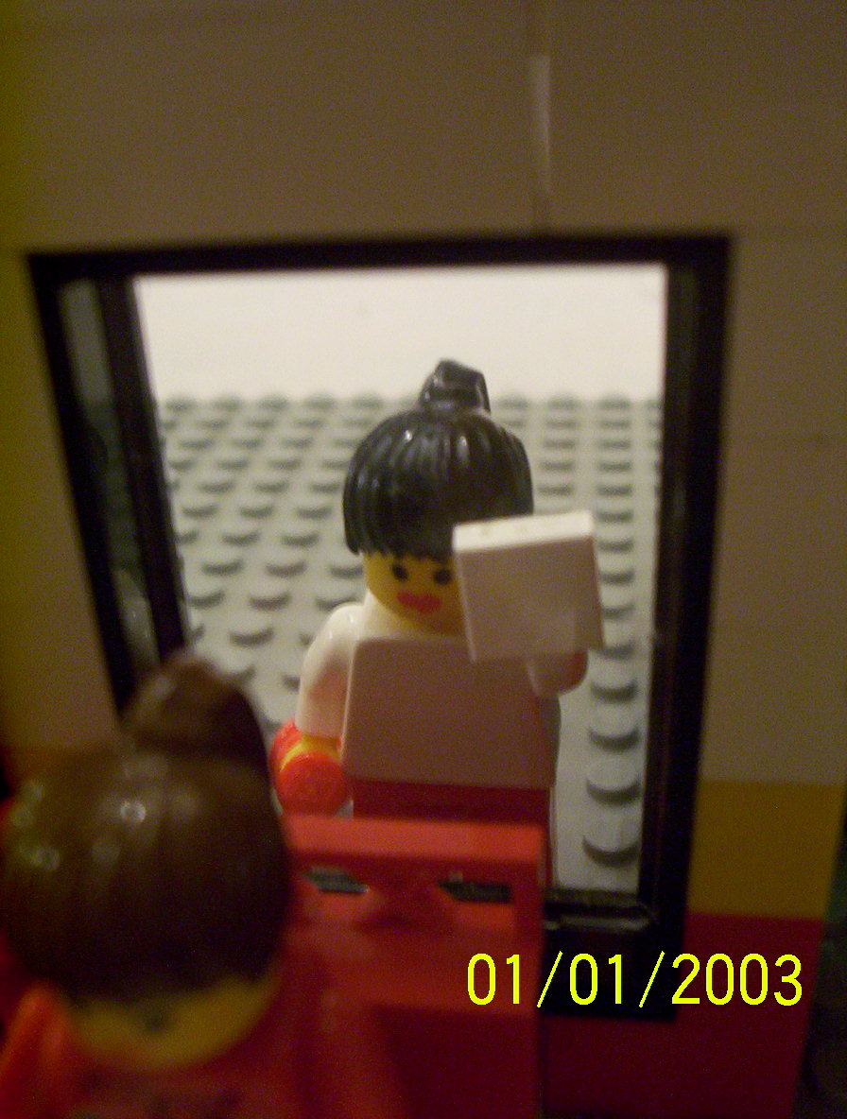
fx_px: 1395
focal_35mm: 43
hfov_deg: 33.8
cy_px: 560
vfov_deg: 43.7
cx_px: 424
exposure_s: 1/8.79
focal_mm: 5.77
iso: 200
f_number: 2.73
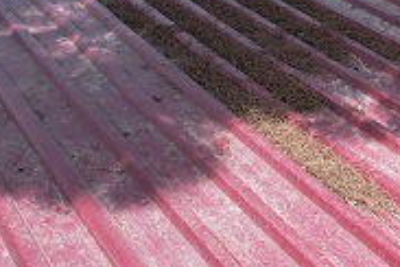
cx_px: 448
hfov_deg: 25.8
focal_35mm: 72
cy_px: -155
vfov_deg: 16.8
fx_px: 800
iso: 110
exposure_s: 1/800
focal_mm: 8.38
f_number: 2.8
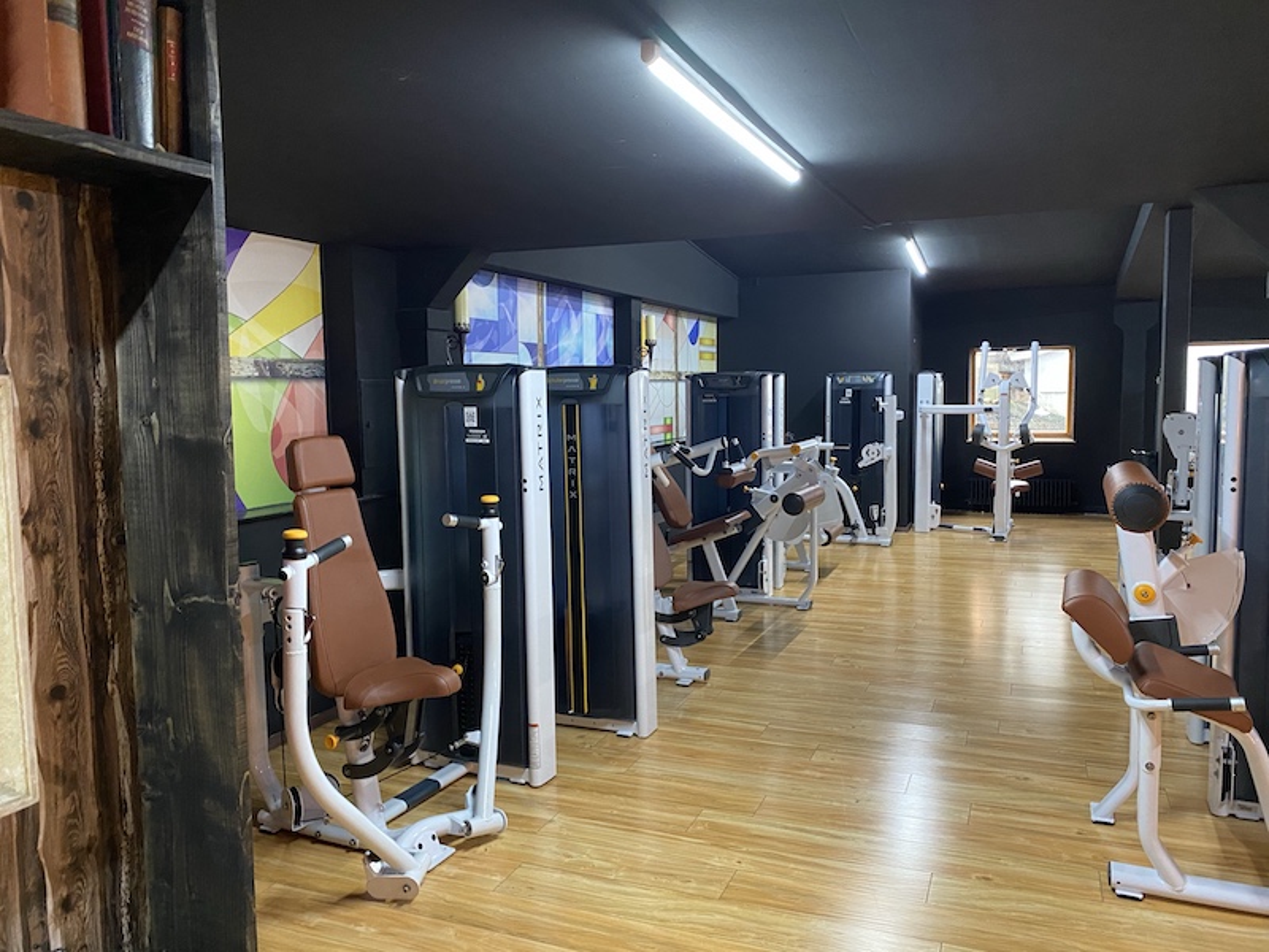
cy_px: 476
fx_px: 953
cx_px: 634
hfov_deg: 67.3
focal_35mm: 26
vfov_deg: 53.1
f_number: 1.8
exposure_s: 1/33
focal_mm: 4.25
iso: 400
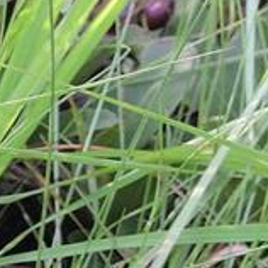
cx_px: -332
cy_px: 333
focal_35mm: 153
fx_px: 1340
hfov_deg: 10.2
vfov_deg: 11.2
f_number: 3.3
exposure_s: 1/100
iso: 100
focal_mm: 4.3
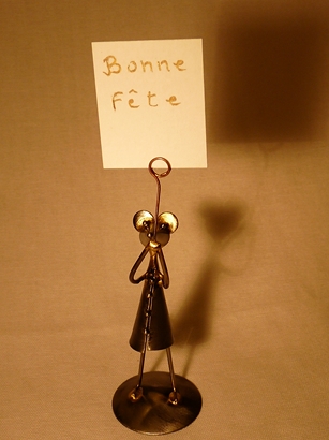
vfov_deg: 34.4
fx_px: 710
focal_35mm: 56
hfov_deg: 26.1
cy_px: 220
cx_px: 164
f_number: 3
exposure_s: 1/80
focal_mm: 5.8
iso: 100
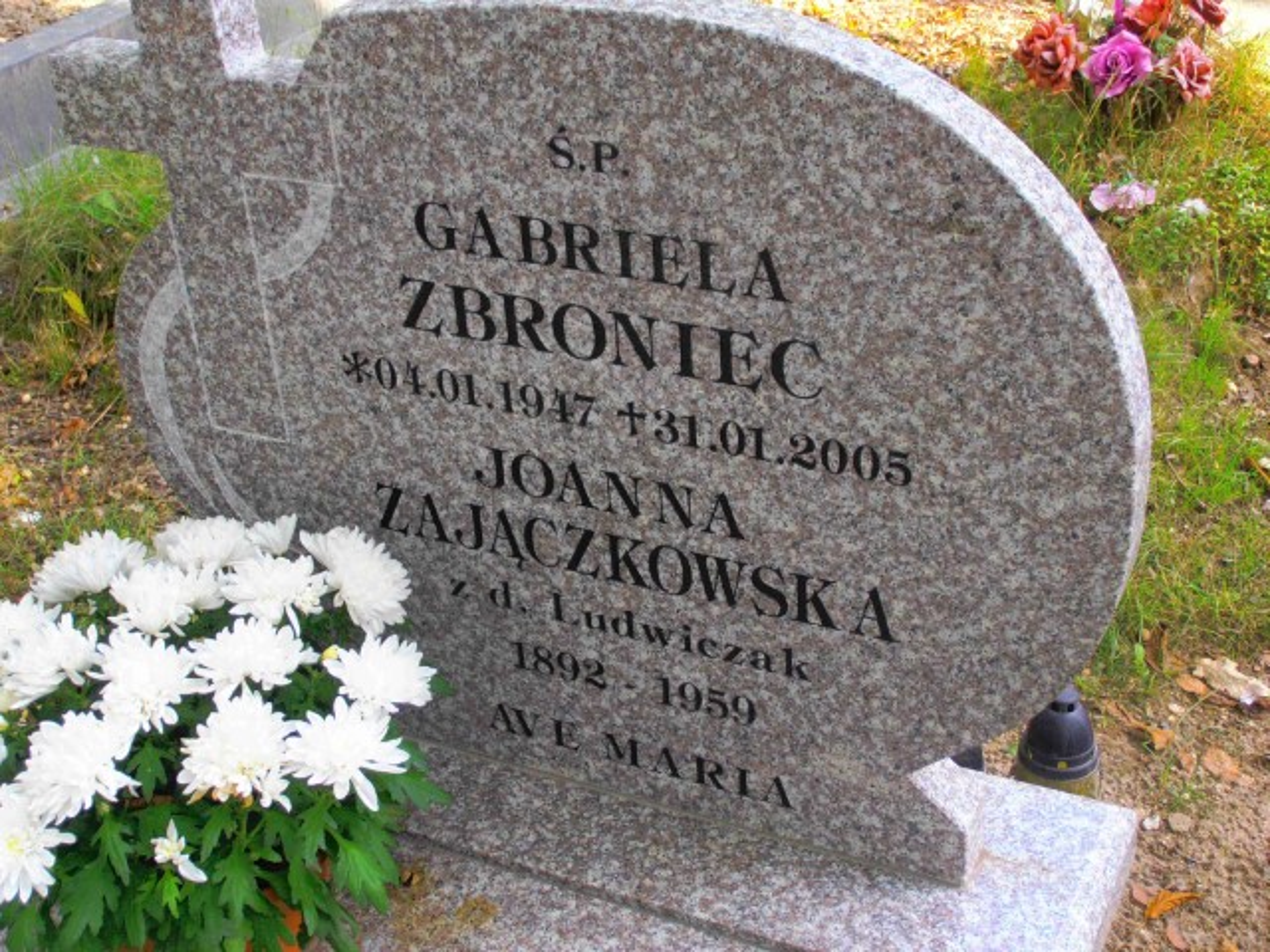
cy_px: 476
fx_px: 2091
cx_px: 635
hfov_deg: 33.8
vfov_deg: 25.7
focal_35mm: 57
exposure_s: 1/80
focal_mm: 10.04
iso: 80
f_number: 4.5
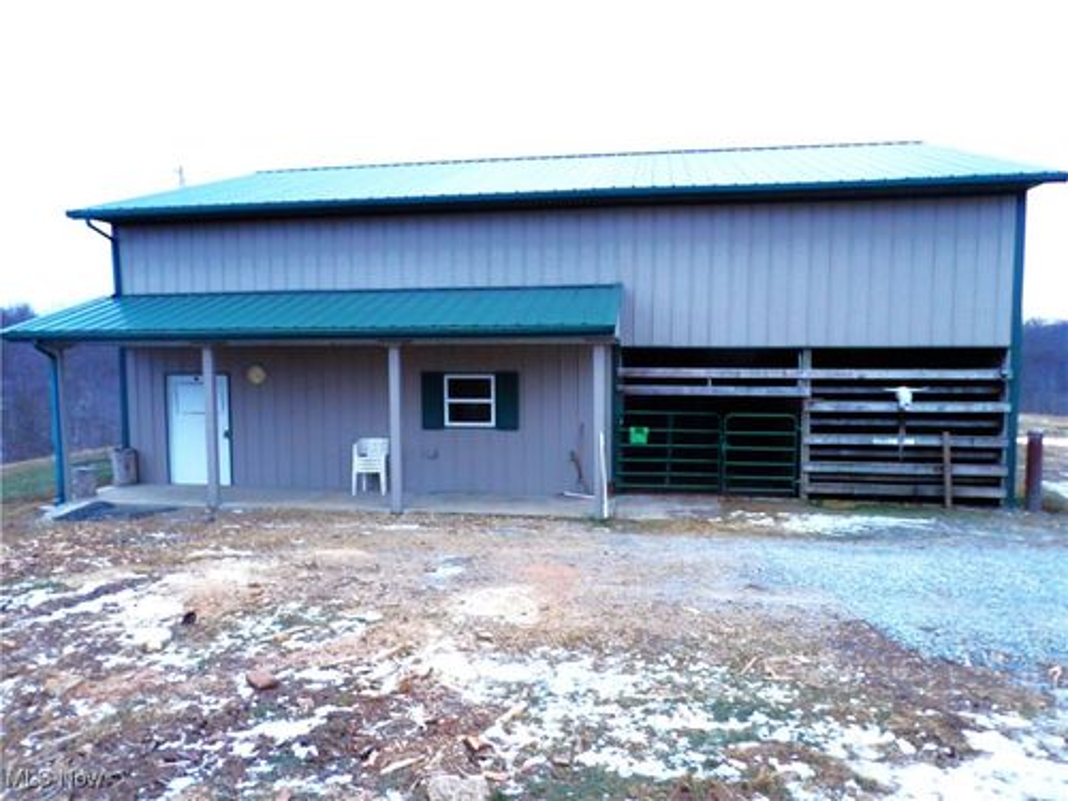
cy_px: 400
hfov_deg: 71.6
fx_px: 740
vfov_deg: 56.8
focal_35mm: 24
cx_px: 534
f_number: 2.8
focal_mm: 4.3
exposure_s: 1/19
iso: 200
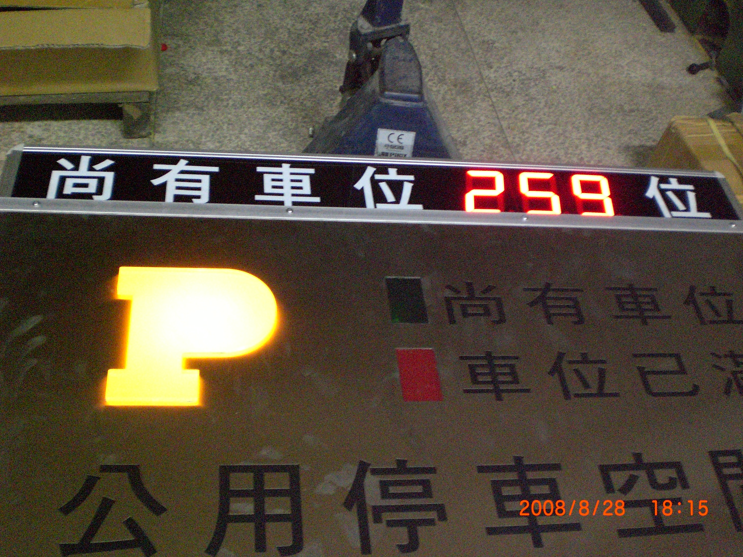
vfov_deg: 36.8
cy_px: 281
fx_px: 837
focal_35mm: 39
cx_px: 374
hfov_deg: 47.9
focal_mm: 6.3
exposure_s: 1/40
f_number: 3.1
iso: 800
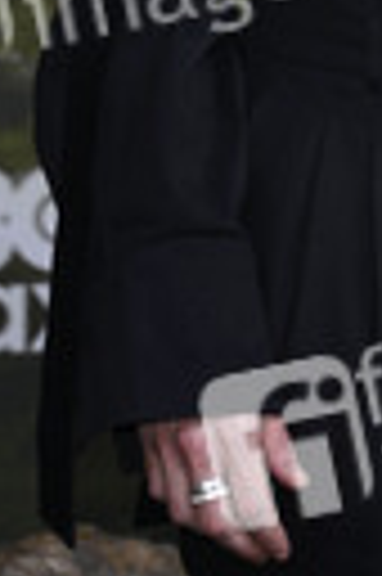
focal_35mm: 349
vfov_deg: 5.9
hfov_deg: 3.9
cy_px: -252
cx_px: 562
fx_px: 5570
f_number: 5.6
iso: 640
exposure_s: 1/250
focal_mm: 112
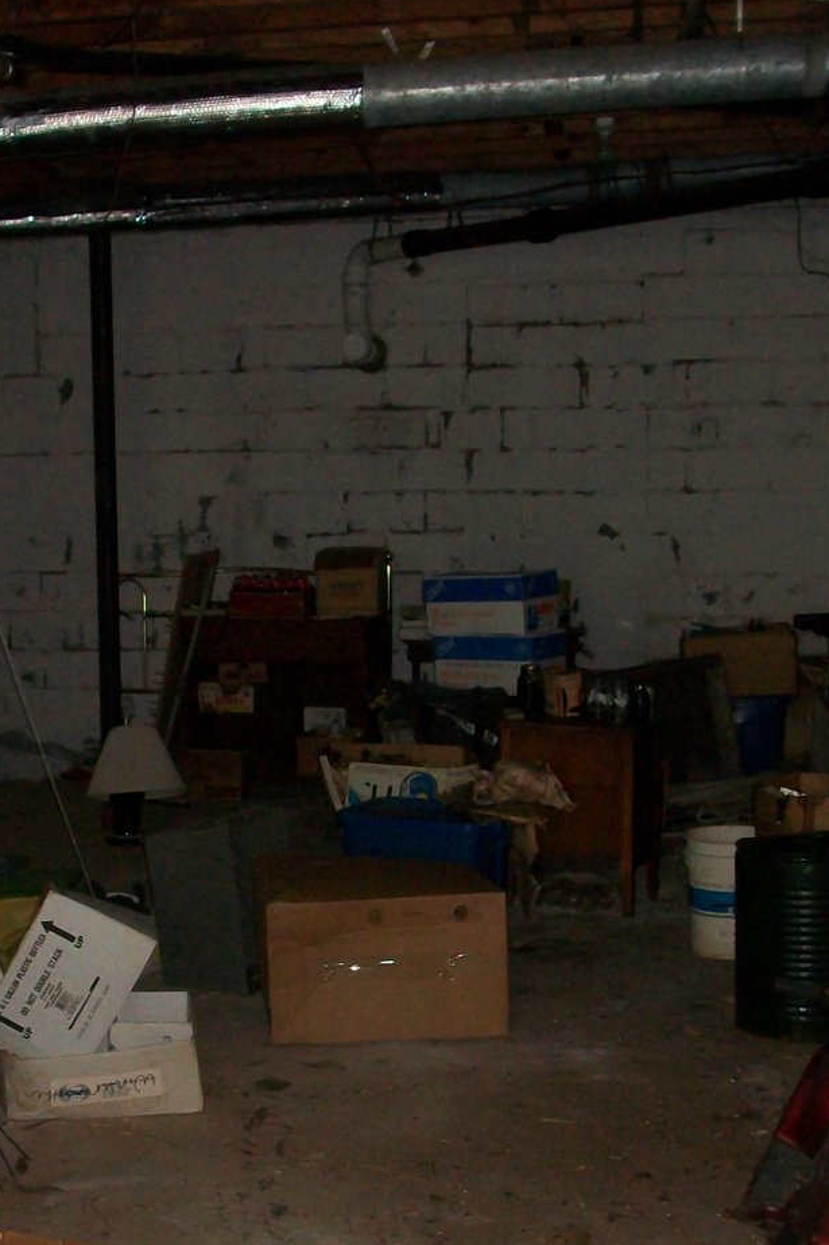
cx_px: 107
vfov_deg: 34.4
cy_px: 760
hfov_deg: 22.9
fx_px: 2004
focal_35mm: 58
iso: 160
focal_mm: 5.7
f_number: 2.8
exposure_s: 1/60
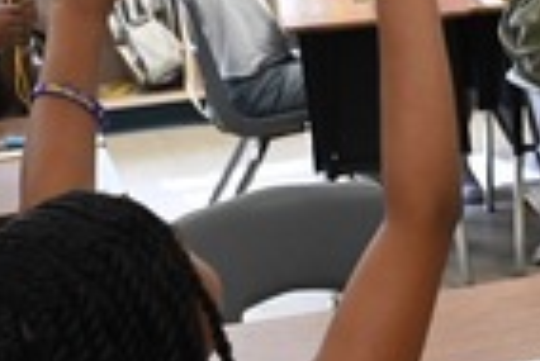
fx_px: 2162
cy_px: 55
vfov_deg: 9.5
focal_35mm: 144
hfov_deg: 12.6
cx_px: 1057
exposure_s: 1/500
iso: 2500
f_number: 2.8
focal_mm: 20
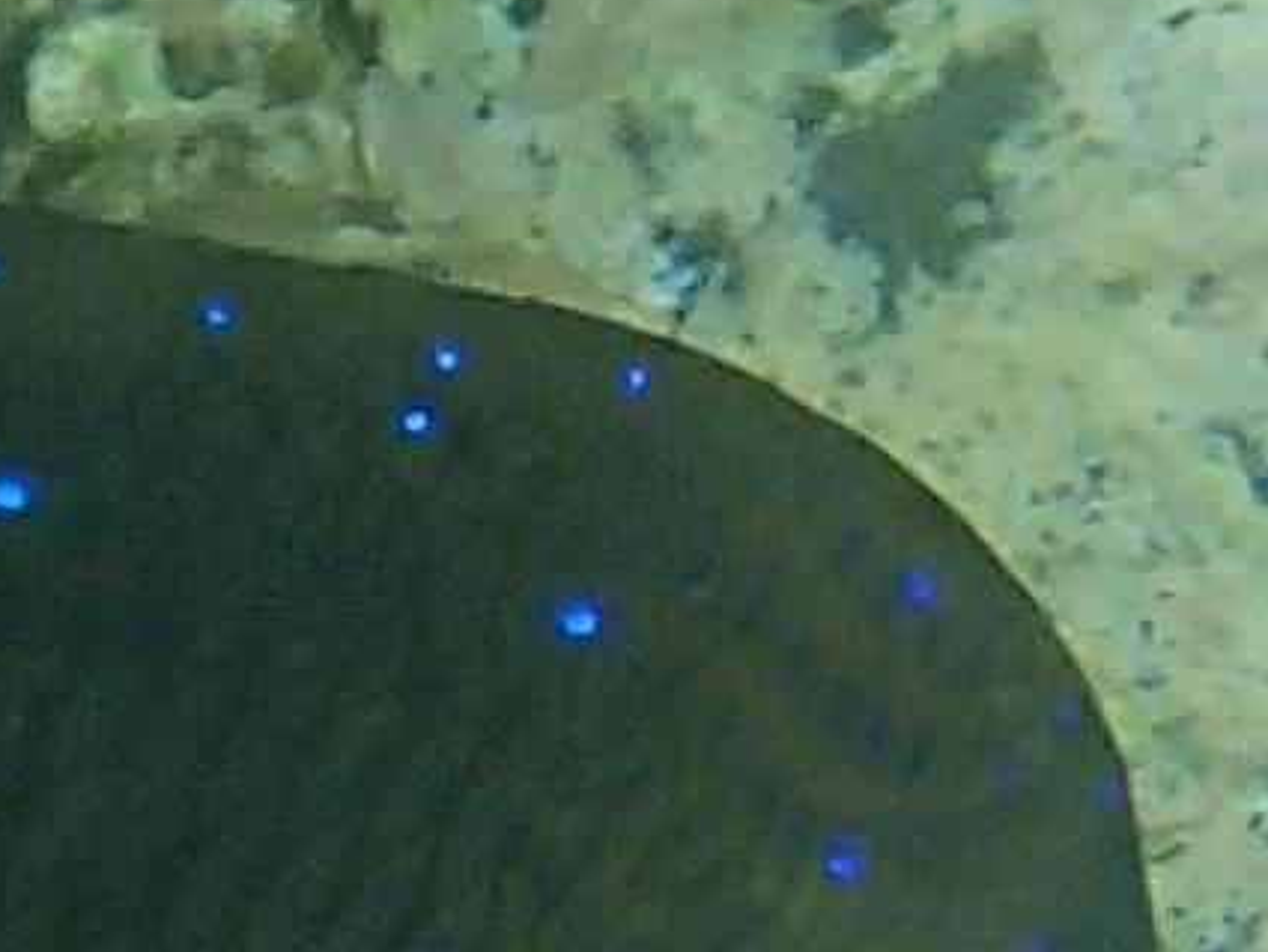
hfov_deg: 4.9
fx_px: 14656
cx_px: -394
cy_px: 948
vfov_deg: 3.7
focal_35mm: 400
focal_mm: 18
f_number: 6.3
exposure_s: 1/400
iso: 100
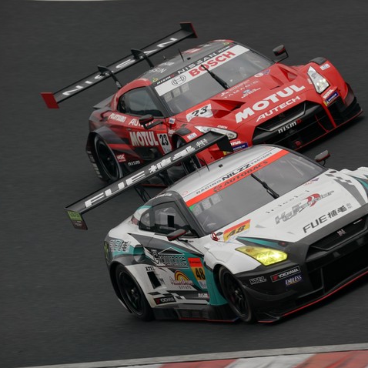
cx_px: 266
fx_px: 7132
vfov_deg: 3.0
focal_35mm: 593
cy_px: 184
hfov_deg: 3.0
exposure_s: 1/250
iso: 320
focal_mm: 463
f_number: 10
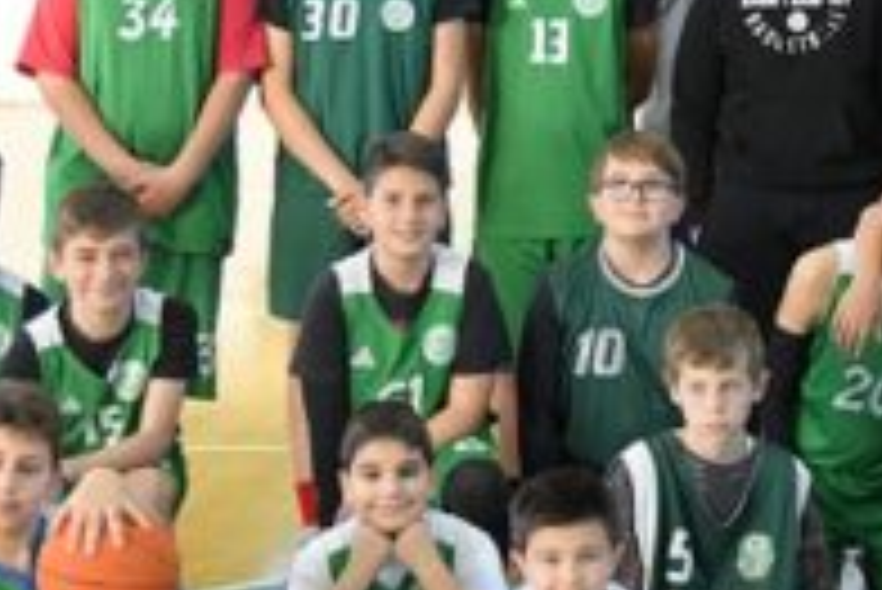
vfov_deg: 10.9
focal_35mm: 126
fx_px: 3089
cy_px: 194
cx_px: 846
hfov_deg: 16.0
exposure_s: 1/320
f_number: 4
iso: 2000
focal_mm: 40
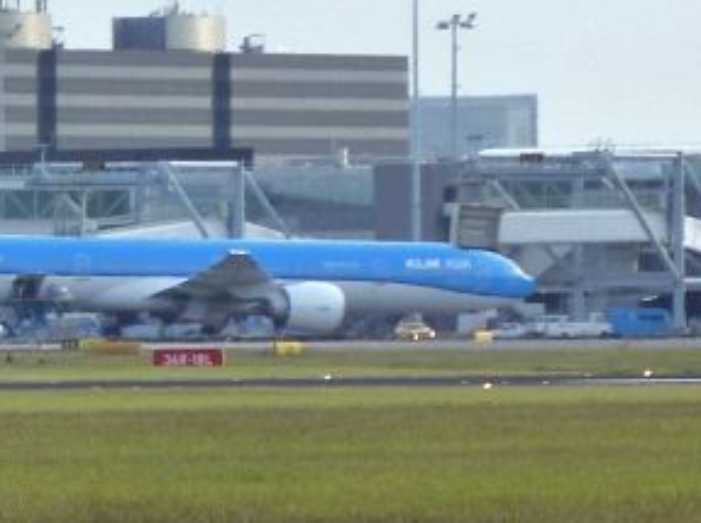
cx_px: -457
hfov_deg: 1.9
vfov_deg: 1.4
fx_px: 21664
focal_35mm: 1072
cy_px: 342
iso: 125
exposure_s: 1/125
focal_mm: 49.2
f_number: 4.9
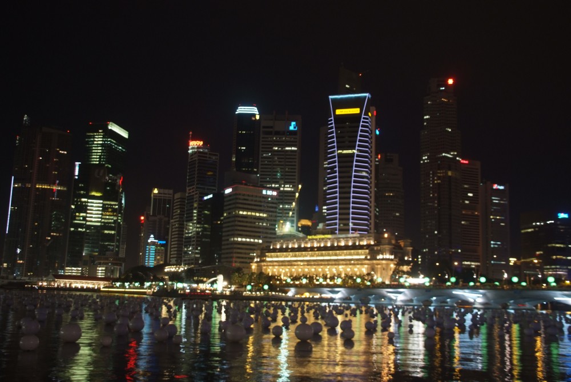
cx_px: 286
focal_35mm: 39
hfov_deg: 49.5
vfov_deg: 34.3
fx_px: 619
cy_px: 191
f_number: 4
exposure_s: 1/2
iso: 400
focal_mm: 26
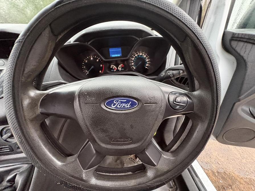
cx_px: 128
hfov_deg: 102.1
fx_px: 103
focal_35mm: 14
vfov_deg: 85.7
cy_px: 96
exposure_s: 1/60
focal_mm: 2.22
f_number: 2.2
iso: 640
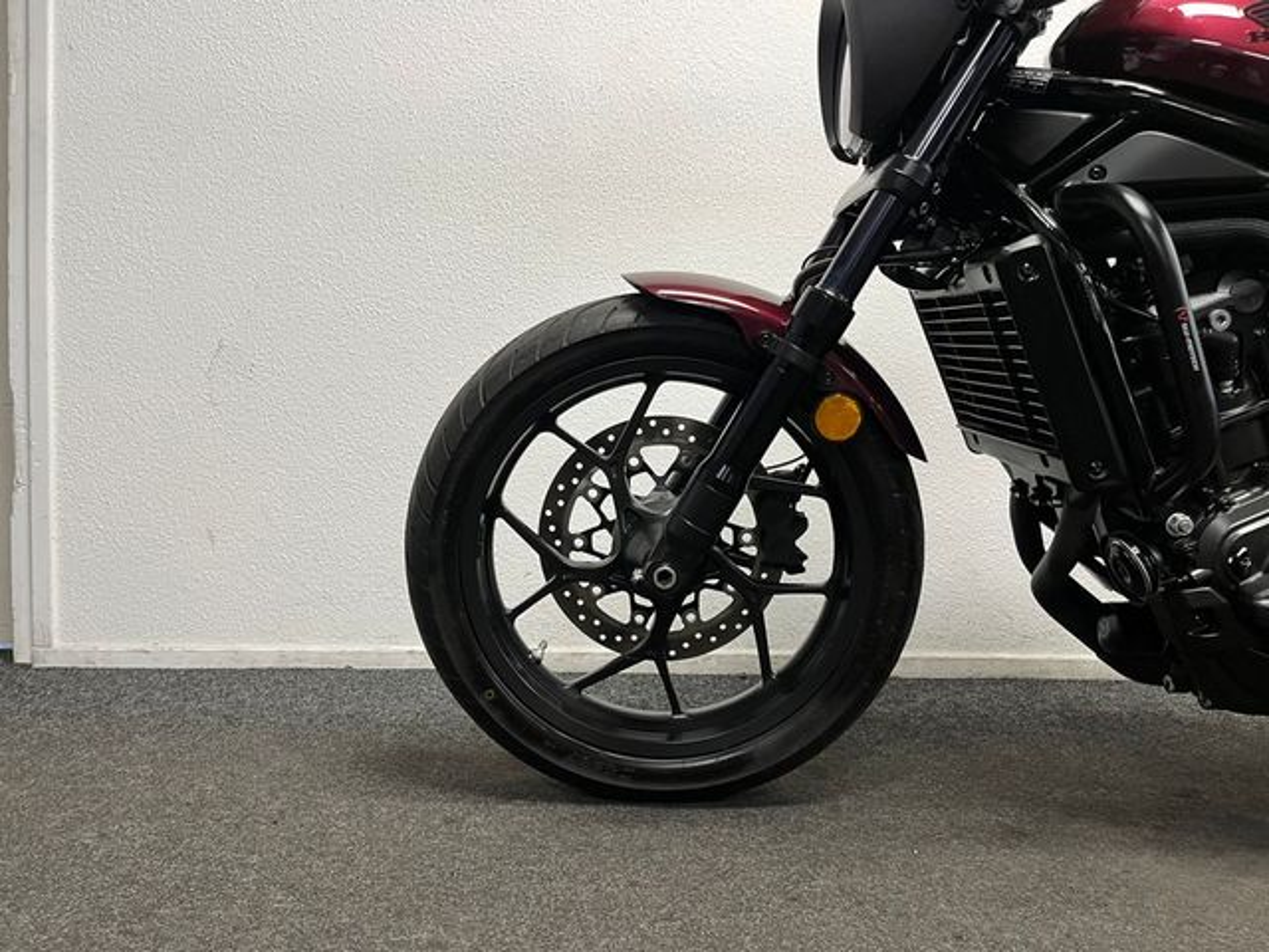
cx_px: 634
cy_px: 476
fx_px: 953
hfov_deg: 67.3
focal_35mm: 26
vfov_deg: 53.1
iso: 100
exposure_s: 1/50
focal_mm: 5.1
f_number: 1.6
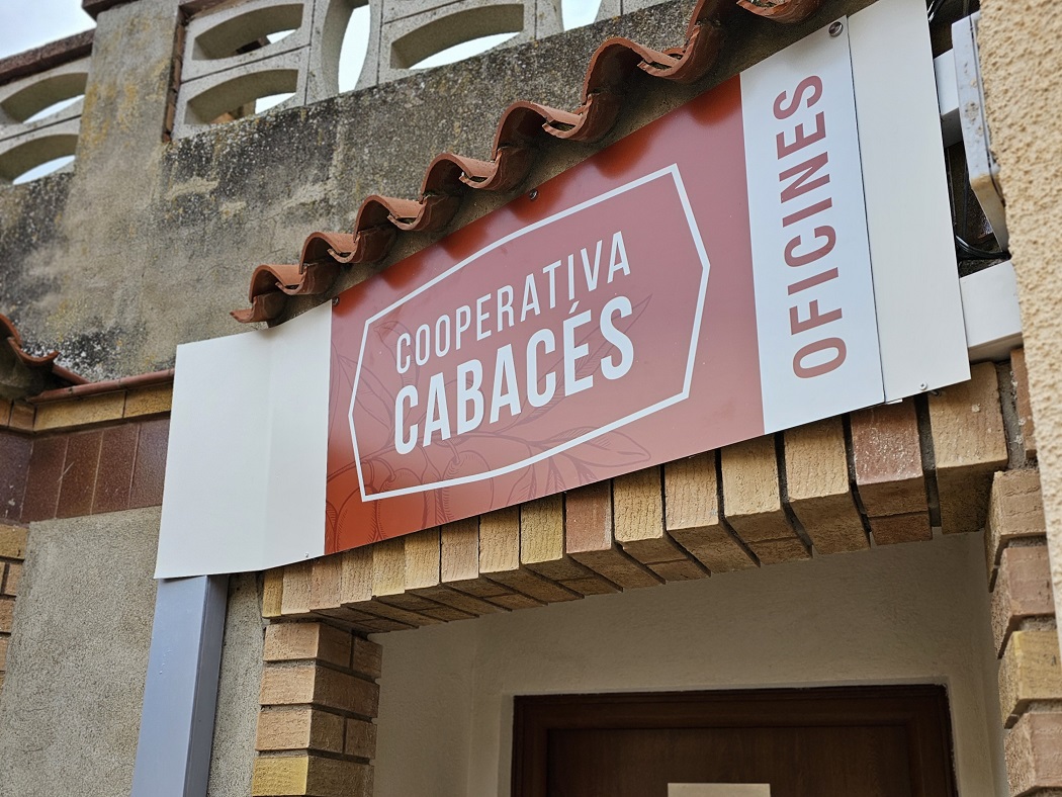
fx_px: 706
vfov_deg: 58.9
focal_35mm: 23
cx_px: 531
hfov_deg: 73.9
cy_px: 398
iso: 12
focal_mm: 6.3
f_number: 1.7
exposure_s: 1/100
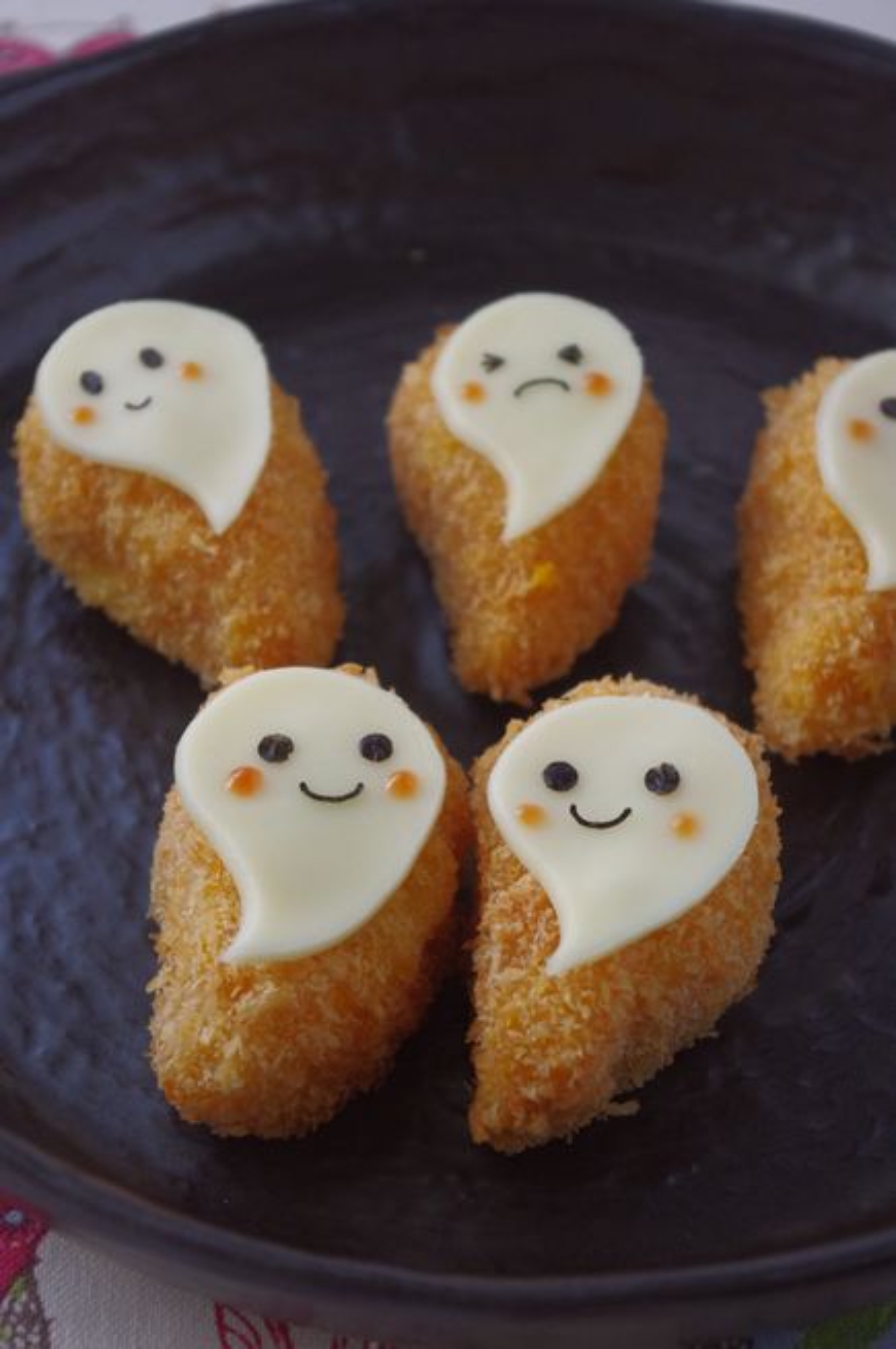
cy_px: 674
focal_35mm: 82
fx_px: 3069
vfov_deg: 24.8
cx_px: 448
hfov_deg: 16.6
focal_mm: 55
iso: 800
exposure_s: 1/50
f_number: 7.1
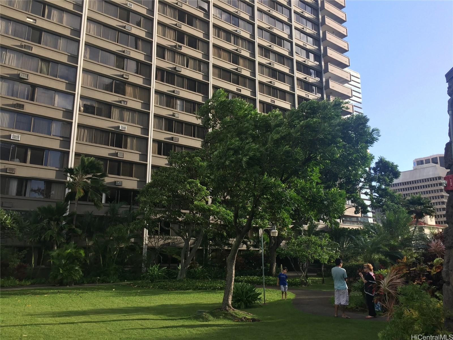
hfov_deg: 61.7
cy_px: 170
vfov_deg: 48.2
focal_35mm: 29
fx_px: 380
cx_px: 226
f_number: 2.2
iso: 32
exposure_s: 1/581
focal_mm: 4.15
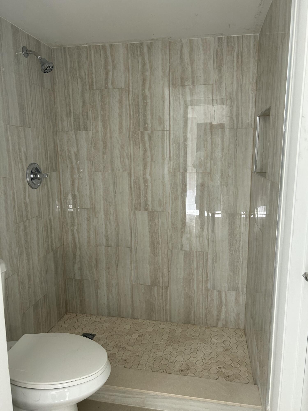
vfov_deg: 67.3
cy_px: 206
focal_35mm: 26
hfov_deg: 53.1
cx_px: 154
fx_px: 308
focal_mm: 5.7
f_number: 1.5
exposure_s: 1/121
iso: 125
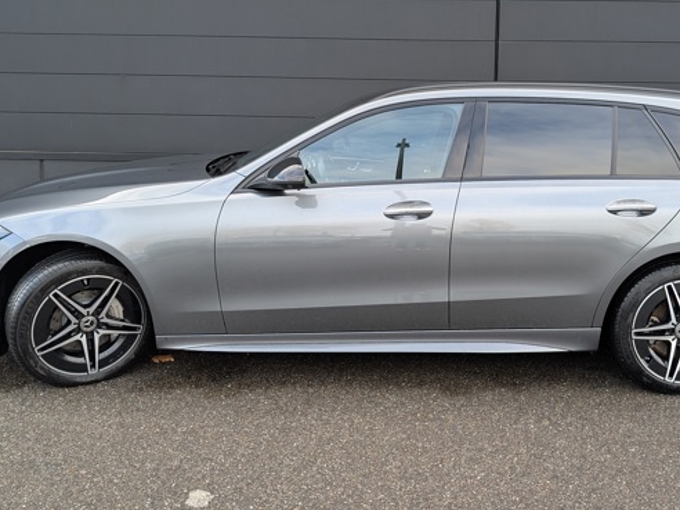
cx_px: 417
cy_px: 170
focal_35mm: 39
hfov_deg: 47.5
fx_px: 766
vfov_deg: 36.4
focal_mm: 6.9
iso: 32
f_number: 1.68
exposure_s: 1/150
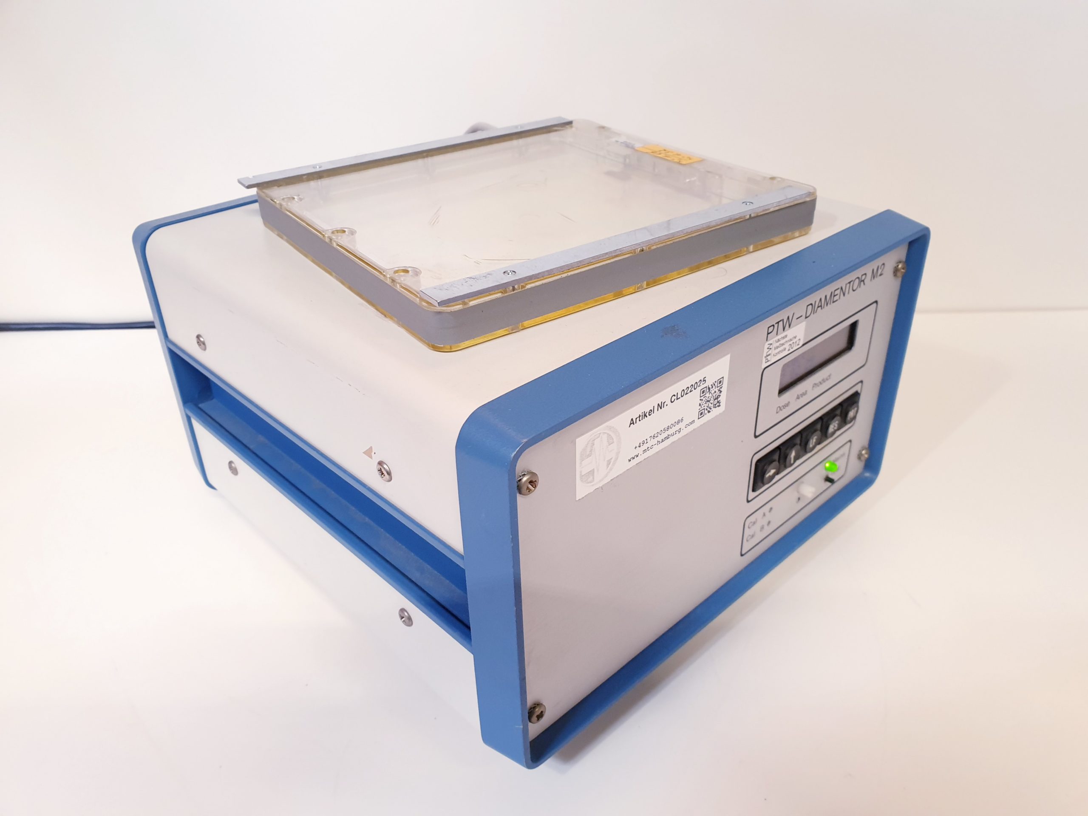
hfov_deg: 67.3
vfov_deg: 53.1
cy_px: 408
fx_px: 817
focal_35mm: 26
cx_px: 544
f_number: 2.4
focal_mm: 4.3
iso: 160
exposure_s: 1/50
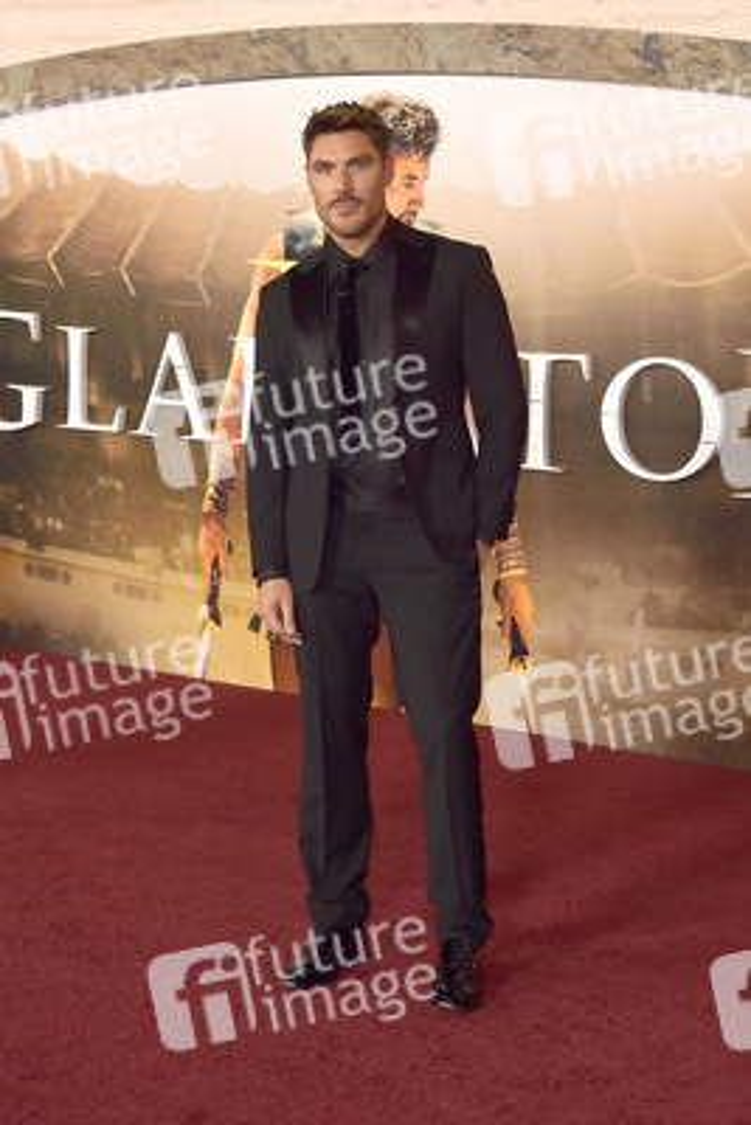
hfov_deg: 21.9
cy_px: 562
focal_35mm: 62
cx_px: 376
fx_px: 1938
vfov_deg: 32.4
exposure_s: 1/250
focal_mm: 62
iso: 800
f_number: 6.3
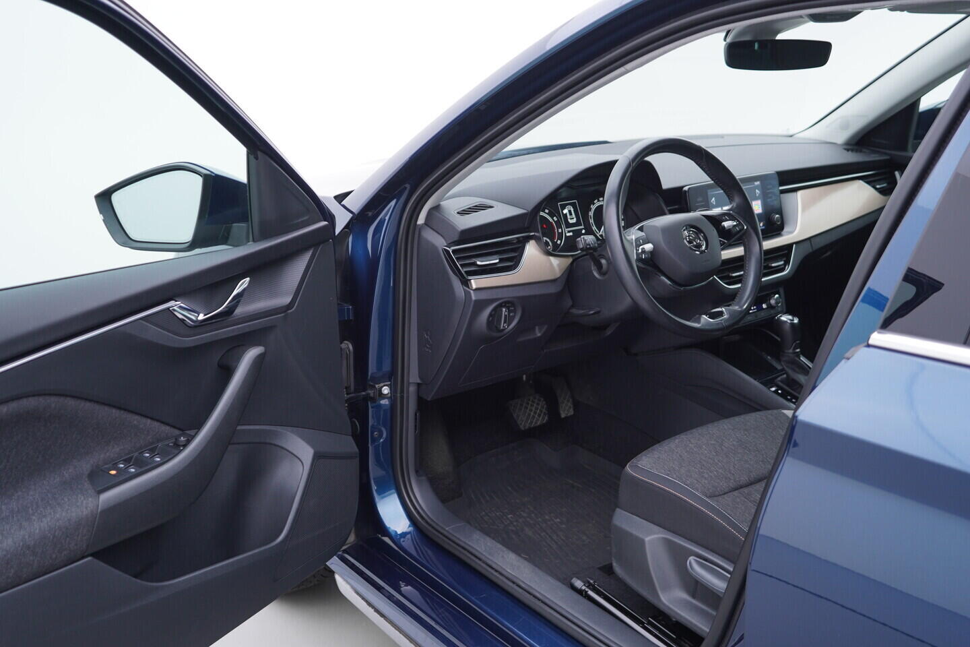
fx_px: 970
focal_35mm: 36
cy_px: 324
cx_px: 485
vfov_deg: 36.9
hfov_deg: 53.1
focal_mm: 24
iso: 125
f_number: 3.2
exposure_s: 1/40
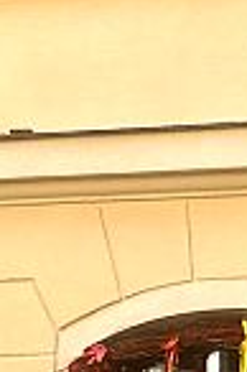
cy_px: 606
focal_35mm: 212
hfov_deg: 6.3
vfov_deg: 9.4
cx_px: 486
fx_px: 2187
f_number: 2.2
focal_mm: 4.15
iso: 32
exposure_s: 1/449
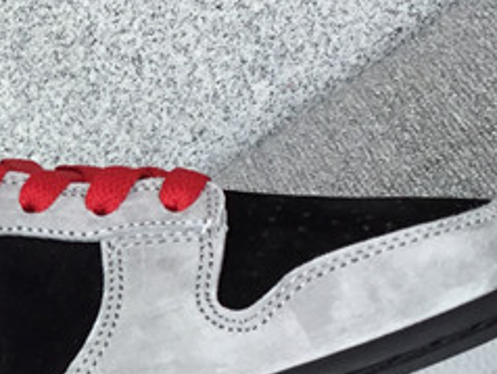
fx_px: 1682
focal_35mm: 117
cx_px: -65
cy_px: 304
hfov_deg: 16.3
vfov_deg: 12.6
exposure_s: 1/285
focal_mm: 3.3
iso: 25
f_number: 2.4
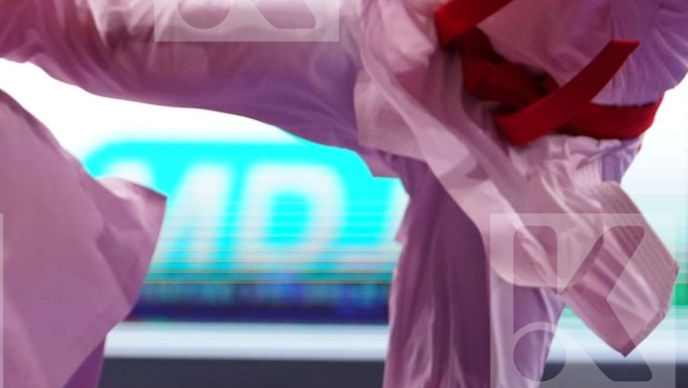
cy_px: -49
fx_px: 6096
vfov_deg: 3.6
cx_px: -89
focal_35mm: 334
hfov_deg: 6.4
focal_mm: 123
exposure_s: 1/1000
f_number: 2.8
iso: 4000
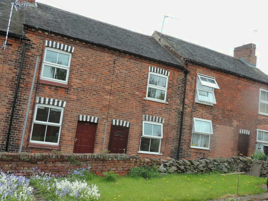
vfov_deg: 36.0
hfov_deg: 46.8
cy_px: 100
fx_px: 310
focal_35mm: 40
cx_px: 134
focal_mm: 7.1
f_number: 3.3
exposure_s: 1/320
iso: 80
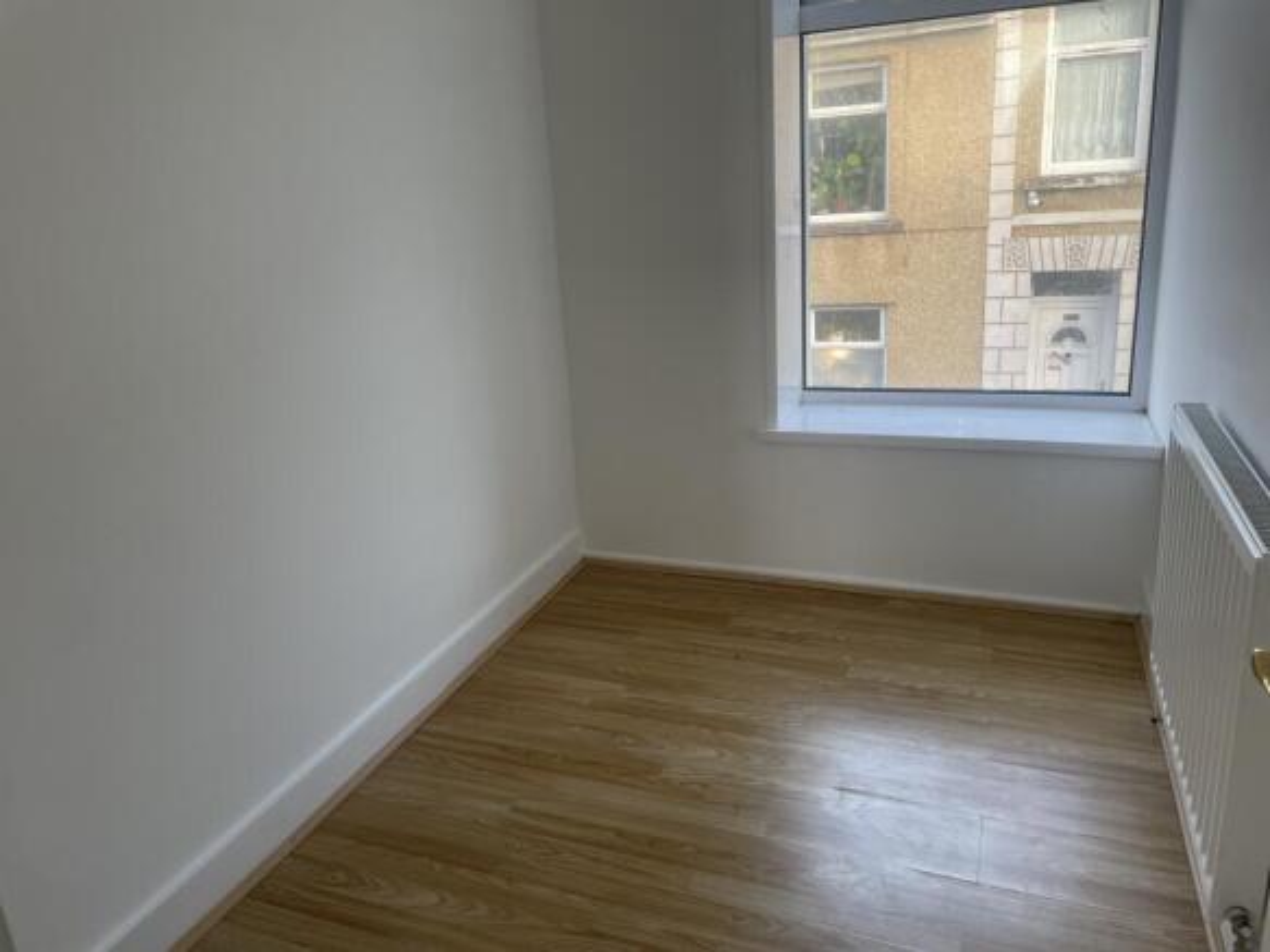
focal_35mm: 26
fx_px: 954
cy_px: 476
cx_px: 635
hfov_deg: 67.3
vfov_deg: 53.0
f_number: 1.6
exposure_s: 1/121
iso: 50
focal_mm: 4.2
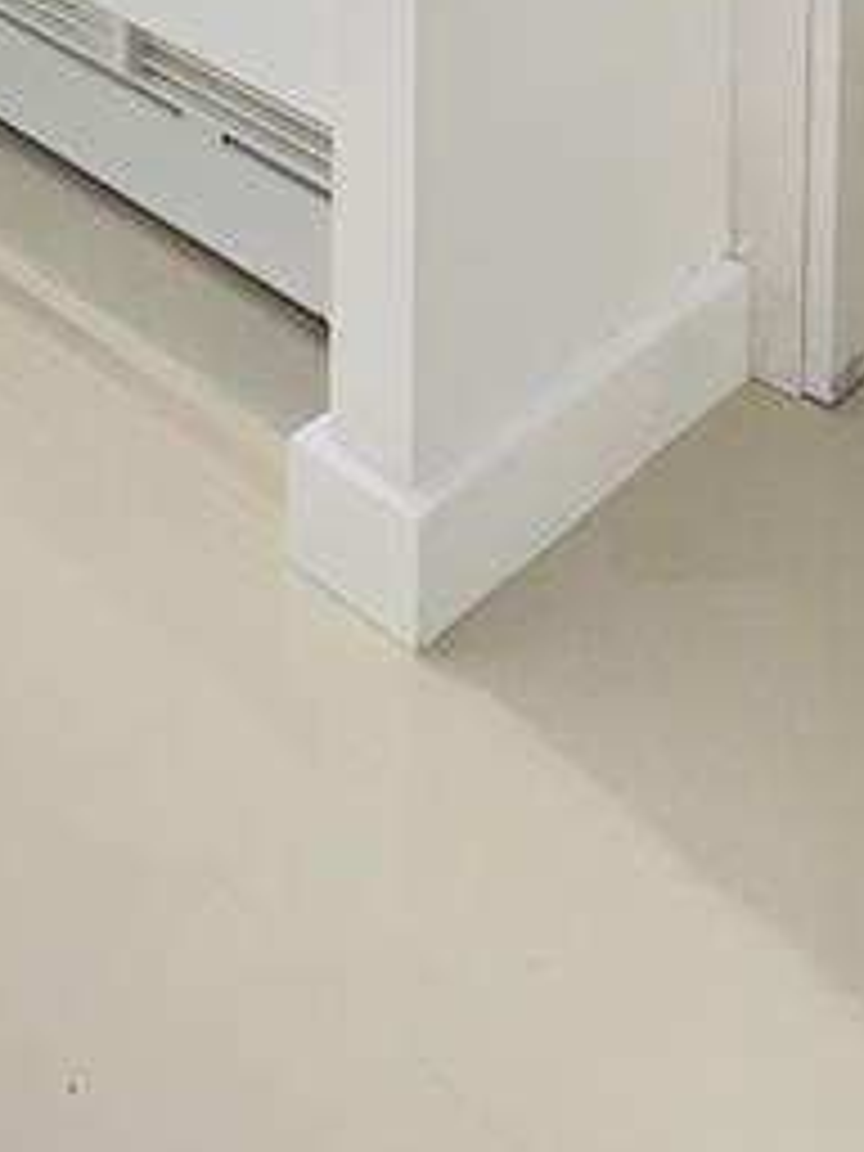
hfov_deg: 23.2
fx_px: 2030
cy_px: -886
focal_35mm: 61
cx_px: 32
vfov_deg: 21.5
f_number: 1.8
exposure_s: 1/120
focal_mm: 1.57
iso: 250
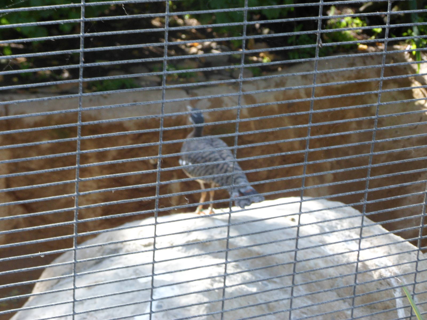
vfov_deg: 14.1
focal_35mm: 105
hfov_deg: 18.7
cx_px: 214
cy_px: 160
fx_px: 1295
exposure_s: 1/45
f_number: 5.3
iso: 100
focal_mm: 17.7
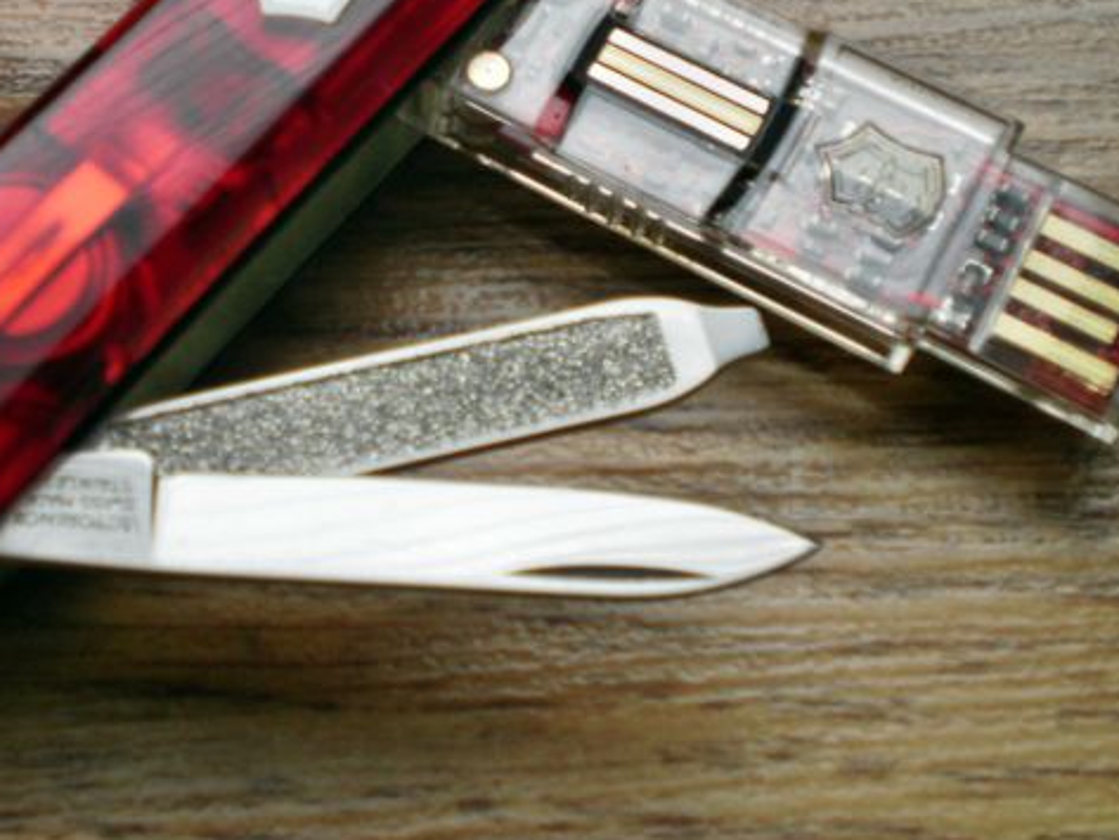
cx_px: 379
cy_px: 201
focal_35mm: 71
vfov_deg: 20.6
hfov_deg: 27.2
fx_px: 2296
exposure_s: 1/100
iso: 100
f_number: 3.5
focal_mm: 7.4
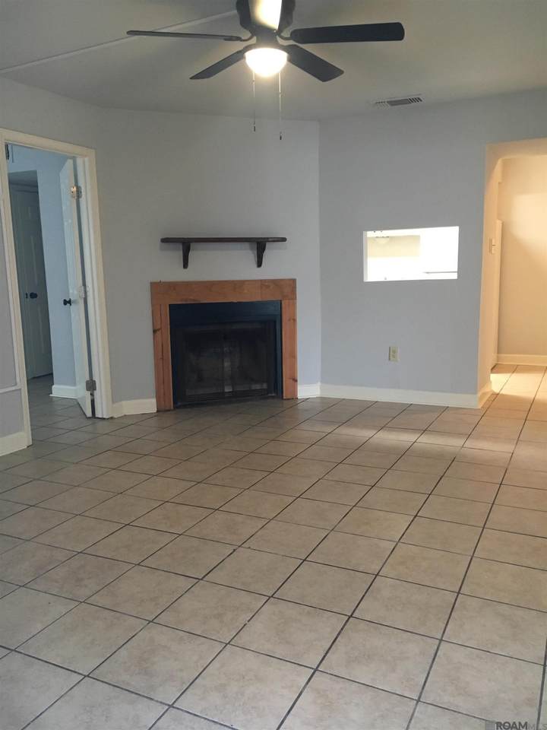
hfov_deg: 48.2
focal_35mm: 29
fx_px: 611
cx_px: 274
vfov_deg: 61.7
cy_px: 365
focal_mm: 4.15
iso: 160
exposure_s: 1/30
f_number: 2.2
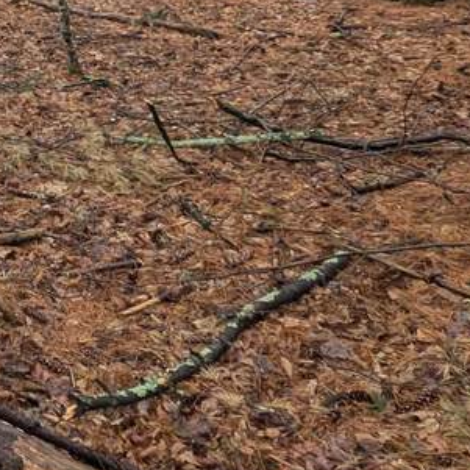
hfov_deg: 24.0
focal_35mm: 60
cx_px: -187
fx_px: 922
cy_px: -87
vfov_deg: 25.7
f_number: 2.2
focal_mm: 2.35
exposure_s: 1/90.1
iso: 91
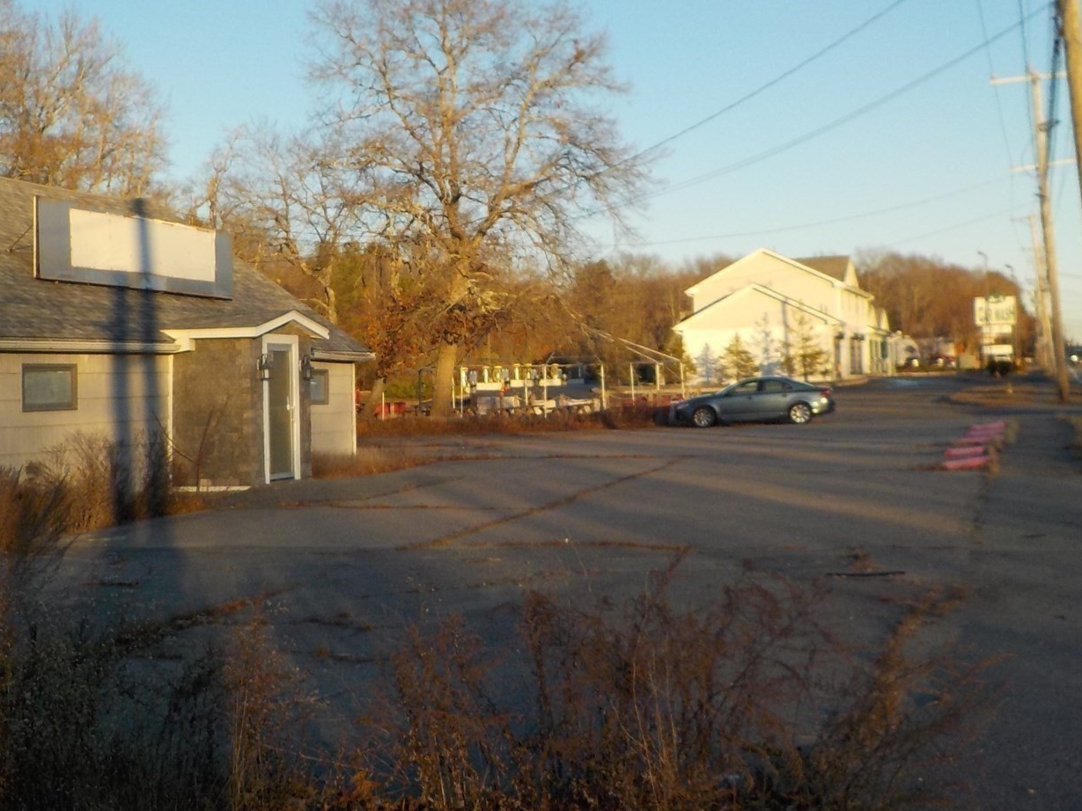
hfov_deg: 38.1
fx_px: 1563
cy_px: 296
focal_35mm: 50
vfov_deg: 29.0
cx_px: 488
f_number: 3.3
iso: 125
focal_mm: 4.1
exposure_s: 1/640
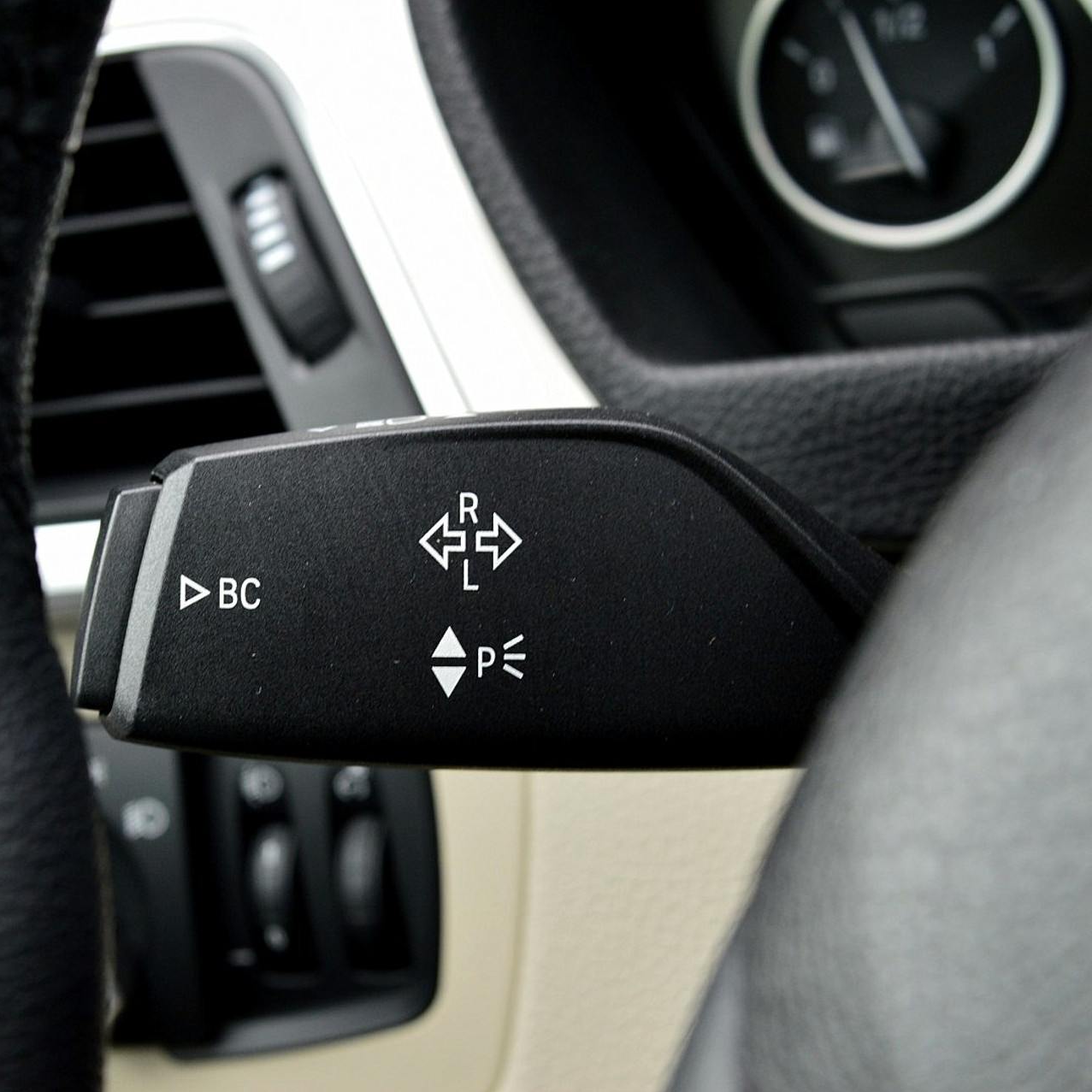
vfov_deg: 18.9
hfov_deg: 18.8
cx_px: 312
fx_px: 3284
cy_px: 546
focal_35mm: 92
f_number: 8
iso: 450
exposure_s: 1/60
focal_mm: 48
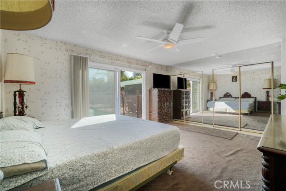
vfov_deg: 77.4
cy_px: 96
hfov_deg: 100.4
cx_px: 143
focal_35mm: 15
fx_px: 119
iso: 100
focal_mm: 10
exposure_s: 1/25
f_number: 22
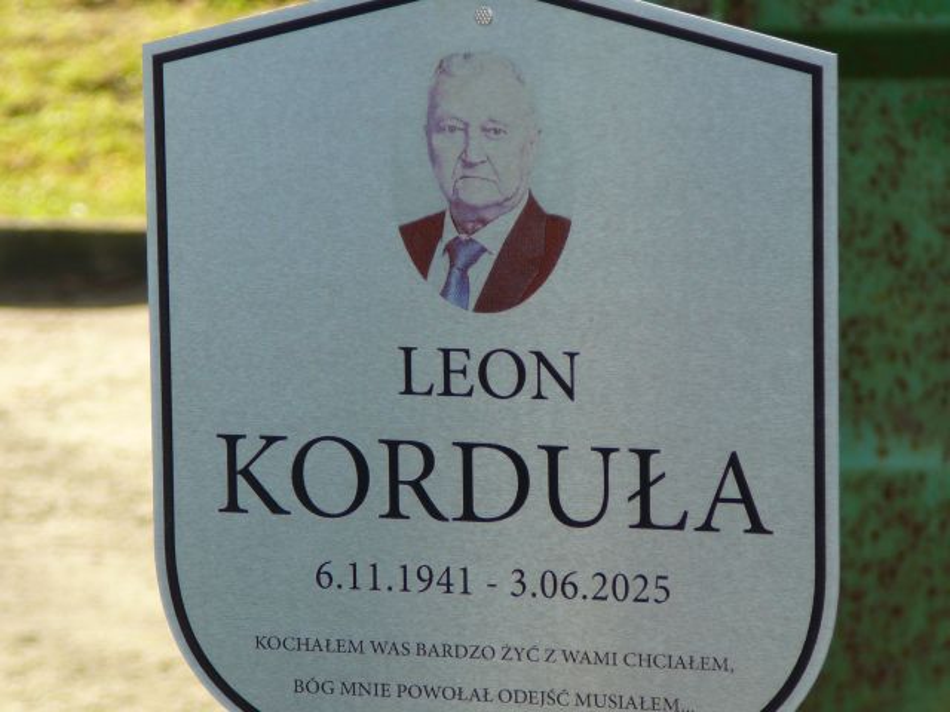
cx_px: 475
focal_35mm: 190
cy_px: 356
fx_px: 5214
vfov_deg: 7.8
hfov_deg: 10.4
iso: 80
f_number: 4.1
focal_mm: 28.2
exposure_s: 1/125
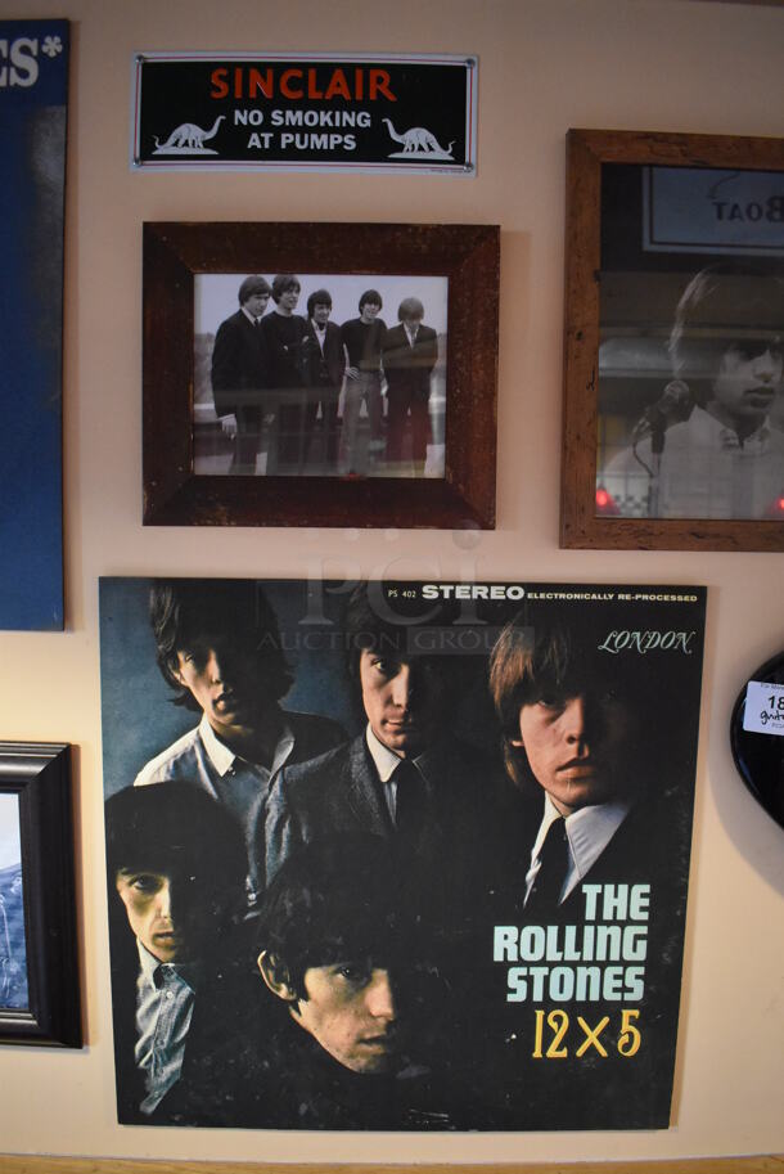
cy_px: 587
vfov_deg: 67.3
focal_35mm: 27
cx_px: 392
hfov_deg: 48.0
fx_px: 881
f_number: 3.5
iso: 4500
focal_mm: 18
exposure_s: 1/125
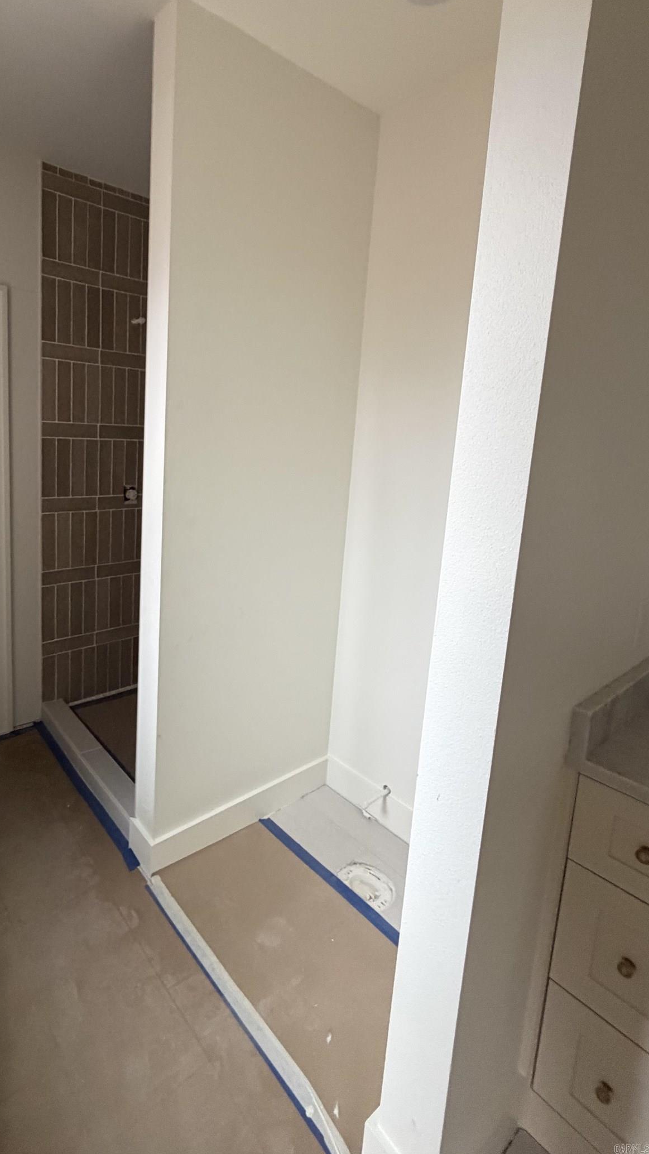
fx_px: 520
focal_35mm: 17
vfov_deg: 95.5
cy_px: 512
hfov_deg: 61.4
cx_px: 188
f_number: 2.2
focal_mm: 2.22
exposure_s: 1/60
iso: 500
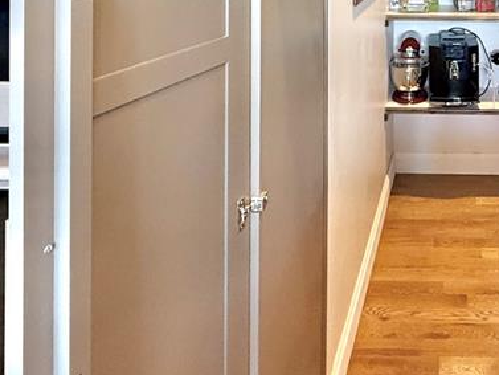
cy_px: -68
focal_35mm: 38
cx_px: 453
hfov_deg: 44.4
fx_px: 548
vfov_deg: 31.8
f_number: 2.2
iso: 400
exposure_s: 1/60
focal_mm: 2.22
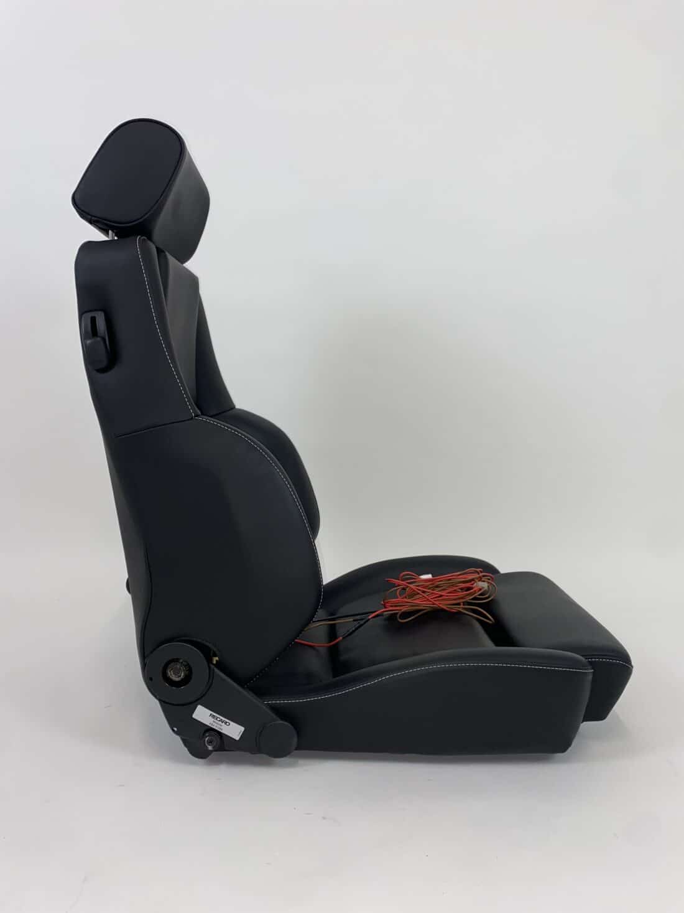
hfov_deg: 53.1
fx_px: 685
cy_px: 456
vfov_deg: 67.3
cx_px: 342
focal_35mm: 26
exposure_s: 1/100
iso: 32
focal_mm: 4.25
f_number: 1.8
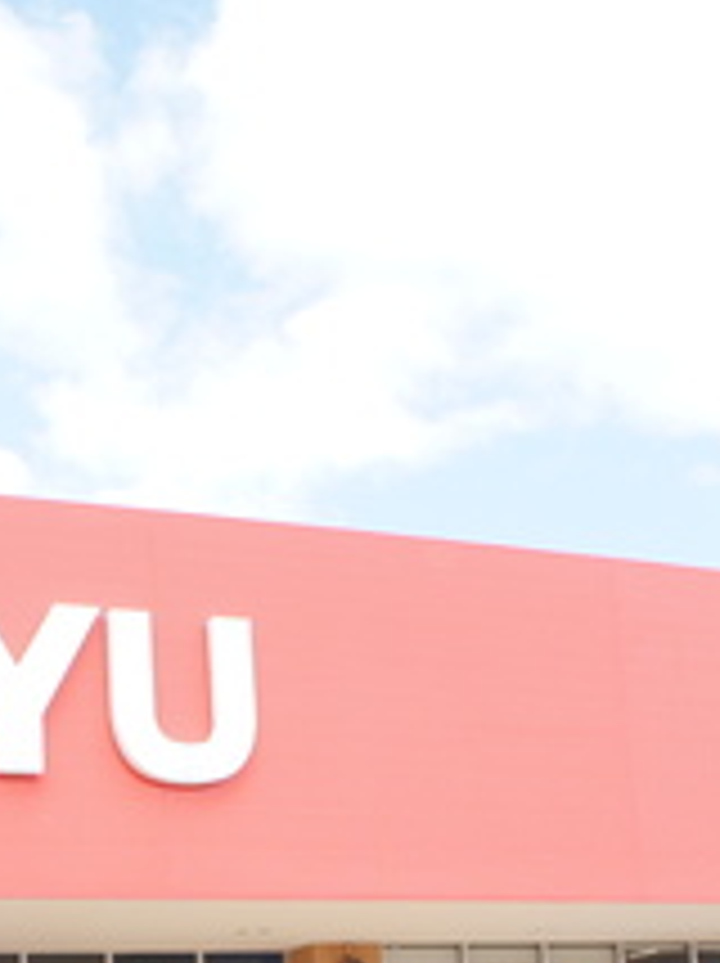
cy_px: 871
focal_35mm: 69
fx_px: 1917
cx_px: 194
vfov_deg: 27.2
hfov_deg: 21.1
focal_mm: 16
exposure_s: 1/200
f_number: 7.1
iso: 200
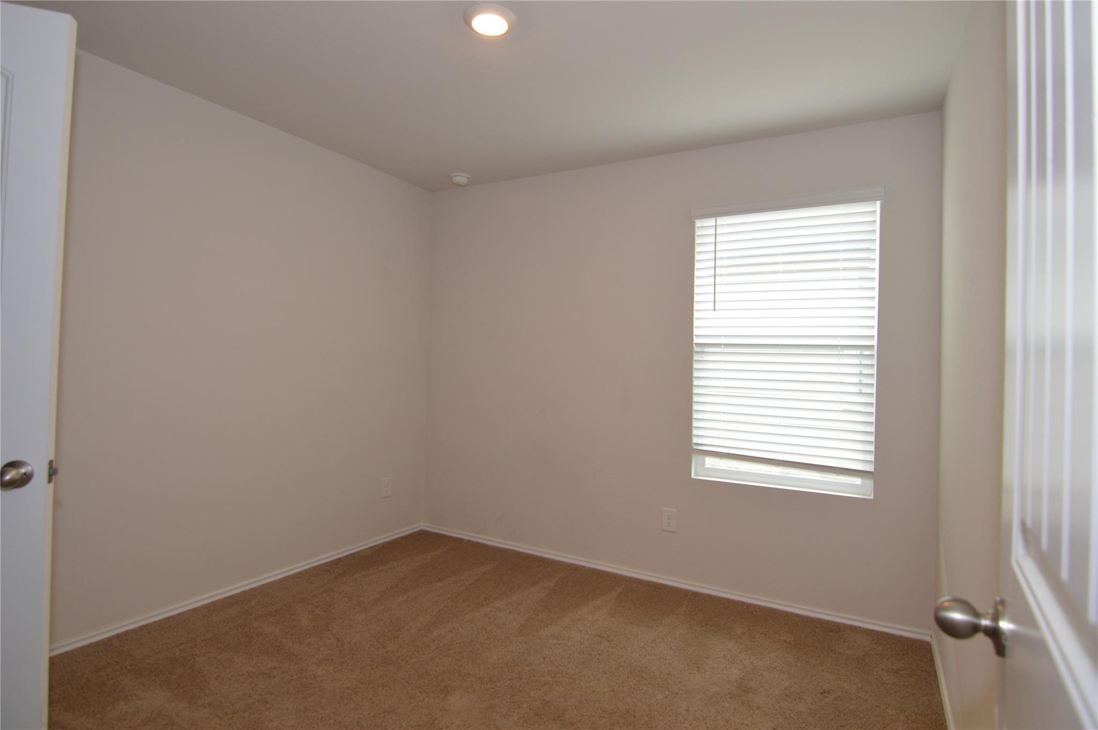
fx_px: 548
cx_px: 549
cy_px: 365
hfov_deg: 90.1
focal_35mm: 18
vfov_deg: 67.3
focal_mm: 12
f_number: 4.5
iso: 400
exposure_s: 1/80
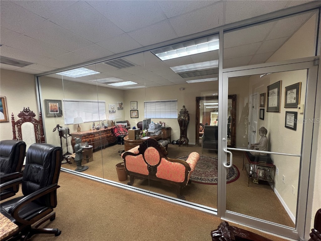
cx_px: 160
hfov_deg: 106.2
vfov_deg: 89.9
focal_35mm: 13
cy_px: 120
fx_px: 121
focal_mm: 1.57
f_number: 1.8
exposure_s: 1/60
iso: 200
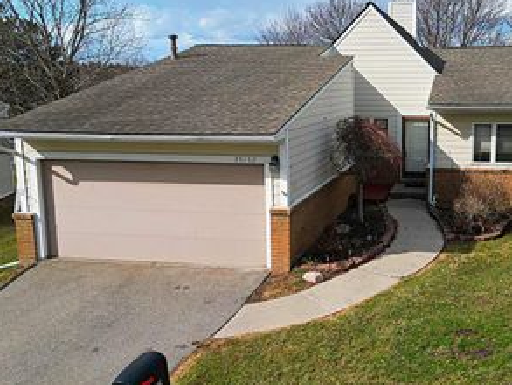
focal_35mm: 41
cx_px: 363
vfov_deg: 35.1
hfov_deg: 44.7
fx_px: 607
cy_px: 178
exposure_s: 1/3000
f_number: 1.7
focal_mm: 6.7
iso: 140
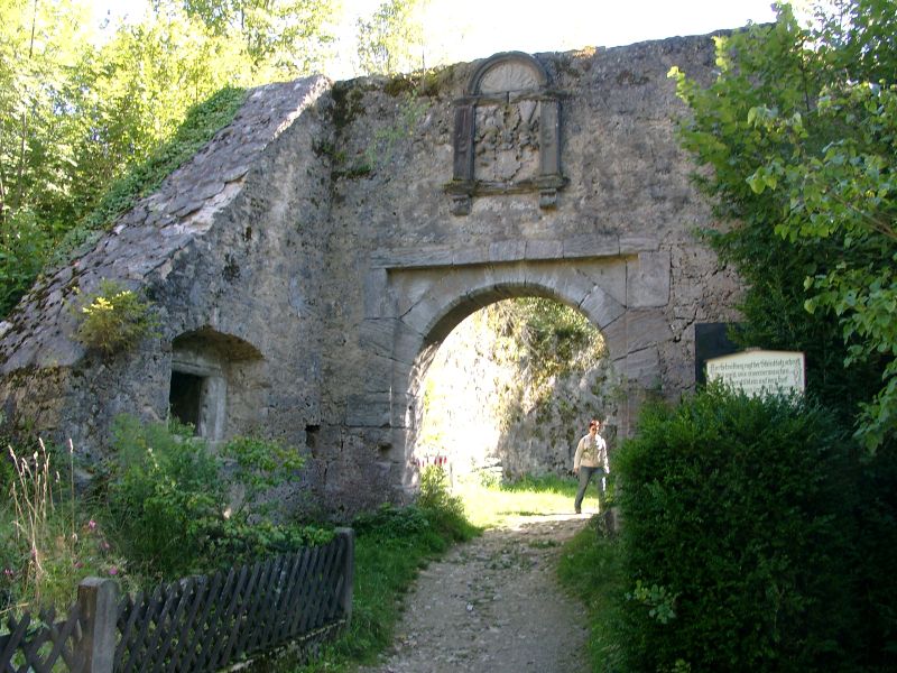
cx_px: 448
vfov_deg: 41.8
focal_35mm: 34
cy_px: 336
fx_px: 881
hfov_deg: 54.0
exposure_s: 1/67.9
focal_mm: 7.13
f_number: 4
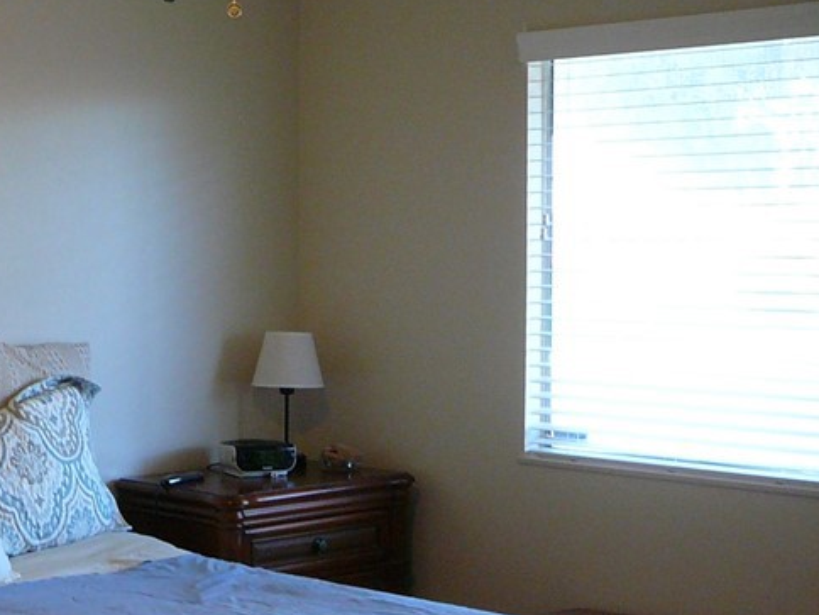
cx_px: 7
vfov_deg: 19.9
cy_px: 330
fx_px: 1751
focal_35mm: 74
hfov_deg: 25.1
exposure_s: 1/30
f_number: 2.8
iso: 160
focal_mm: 5.2
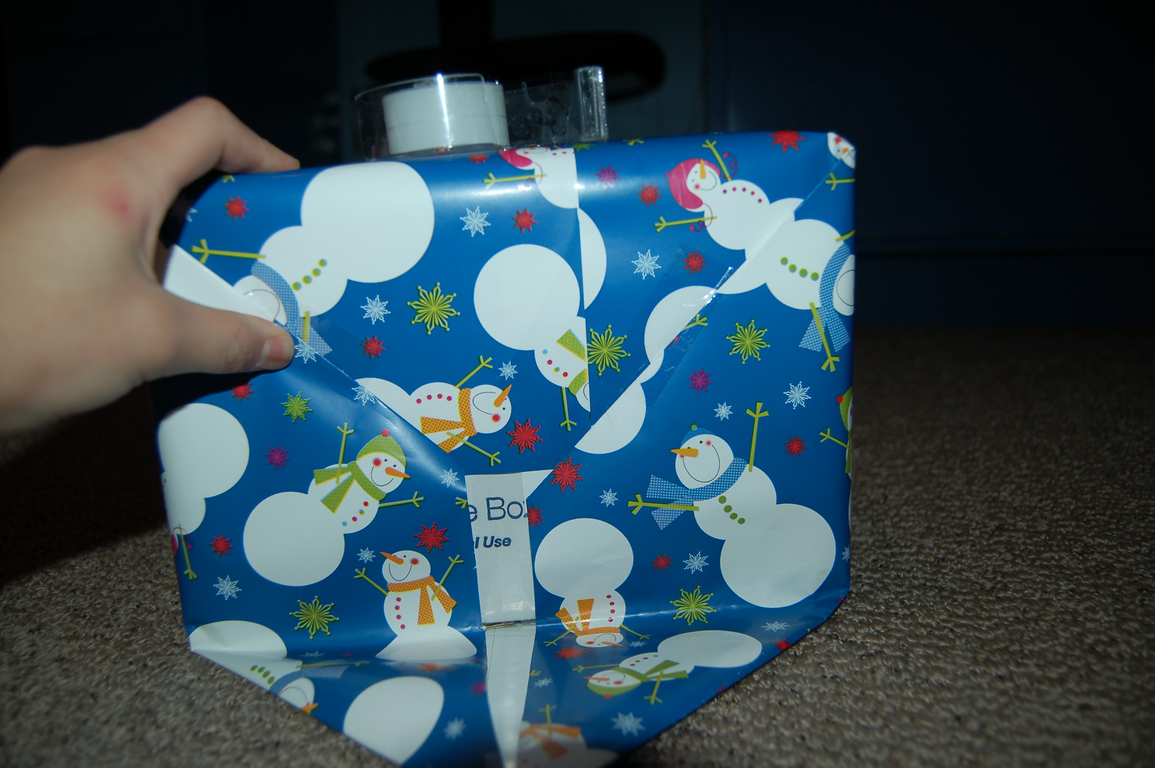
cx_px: 578
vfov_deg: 47.8
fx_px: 865
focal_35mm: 27
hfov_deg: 67.4
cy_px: 384
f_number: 3.5
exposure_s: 1/60
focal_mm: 18
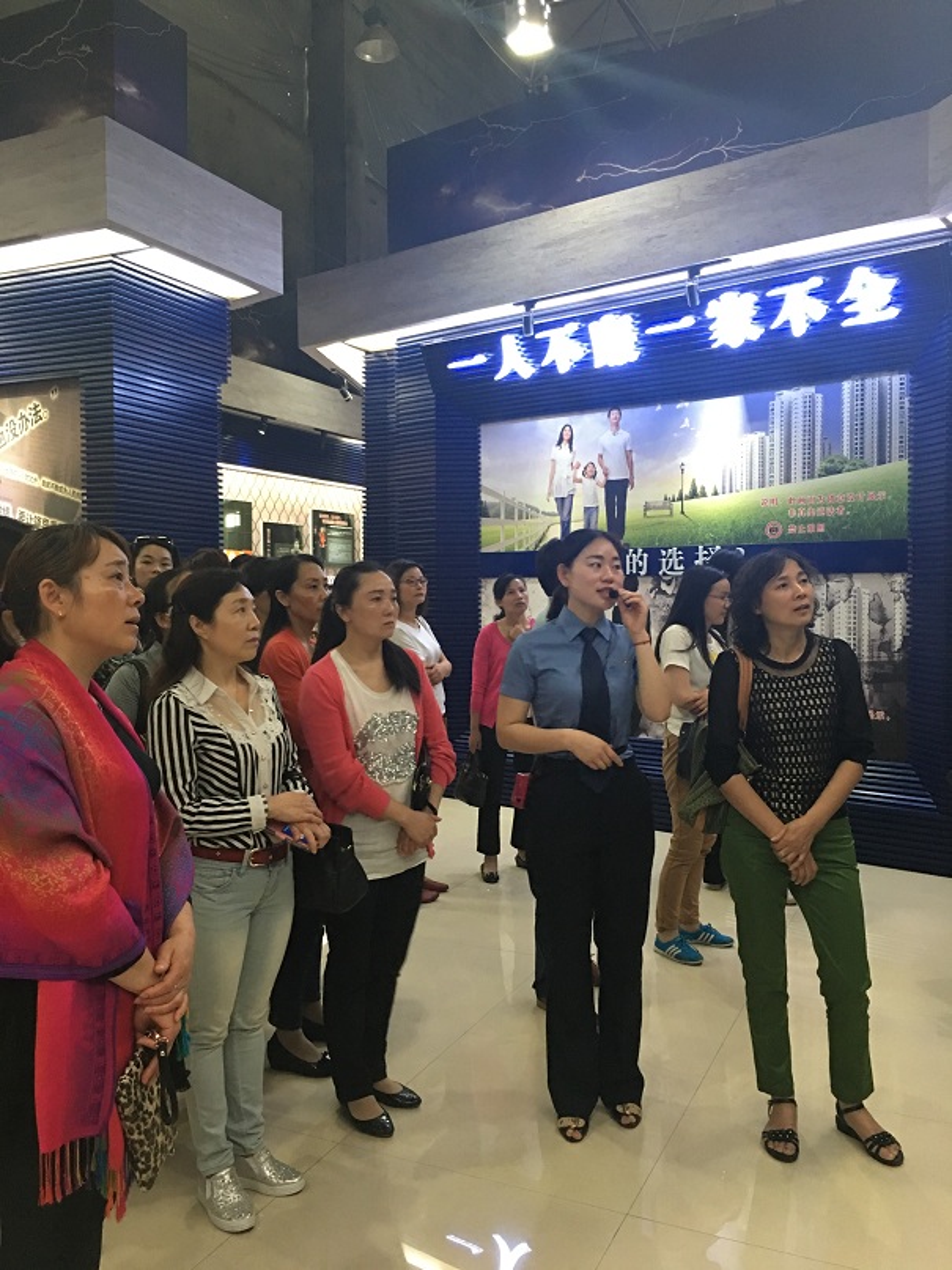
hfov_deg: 48.2
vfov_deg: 61.7
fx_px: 1064
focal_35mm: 29
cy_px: 635
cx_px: 476
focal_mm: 4.15
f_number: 2.2
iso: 100
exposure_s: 1/8
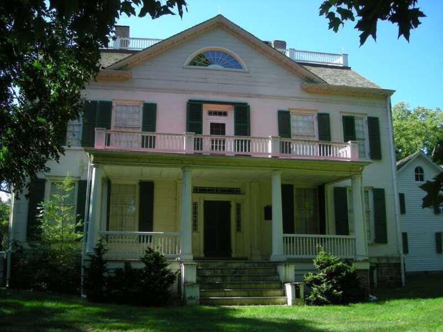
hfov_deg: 52.6
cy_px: 166
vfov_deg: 40.7
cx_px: 222
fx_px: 448
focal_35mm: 35
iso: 50
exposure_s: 1/272
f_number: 2.8
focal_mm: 5.7
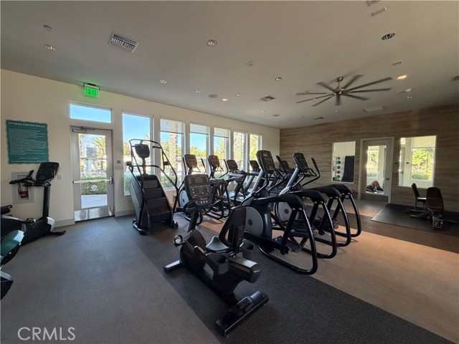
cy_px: 172
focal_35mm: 14
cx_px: 230
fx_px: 186
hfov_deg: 102.1
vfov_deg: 85.7
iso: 320
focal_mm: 2.22
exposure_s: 1/90
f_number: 2.2
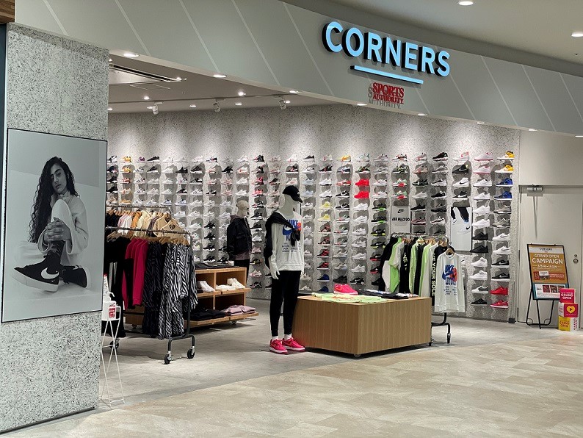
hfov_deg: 36.8
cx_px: 292
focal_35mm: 52
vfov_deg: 28.0
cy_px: 219
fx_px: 876
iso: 64
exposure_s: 1/100
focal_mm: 6
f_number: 2
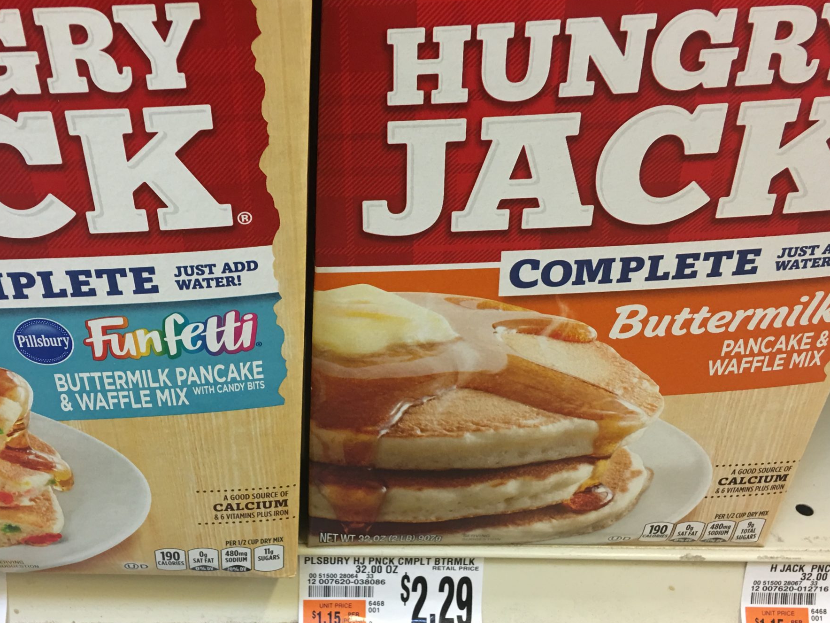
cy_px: 339
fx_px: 1007
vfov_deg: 34.3
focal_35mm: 42
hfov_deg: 44.5
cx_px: 324
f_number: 2.2
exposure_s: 1/15
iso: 32
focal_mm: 4.15
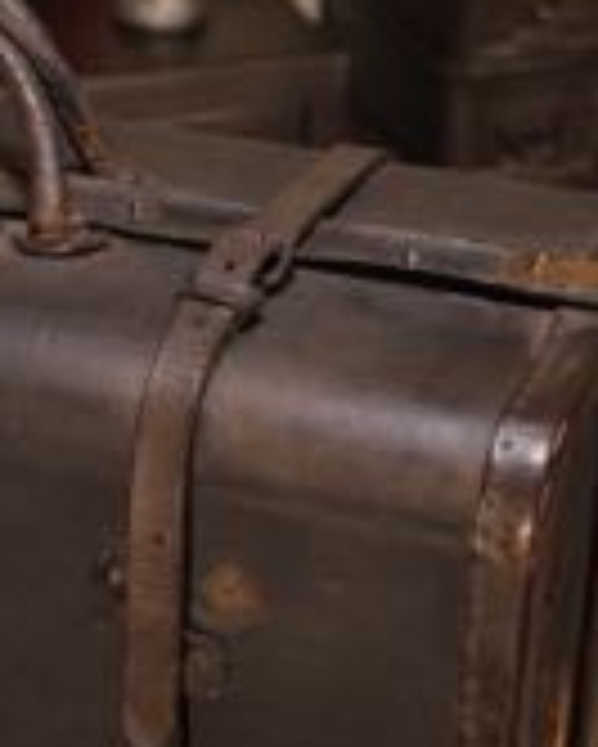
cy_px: 511
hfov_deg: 12.6
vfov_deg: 16.0
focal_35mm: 120
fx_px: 2652
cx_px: -81
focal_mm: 35
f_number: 4
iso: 2500
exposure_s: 1/125
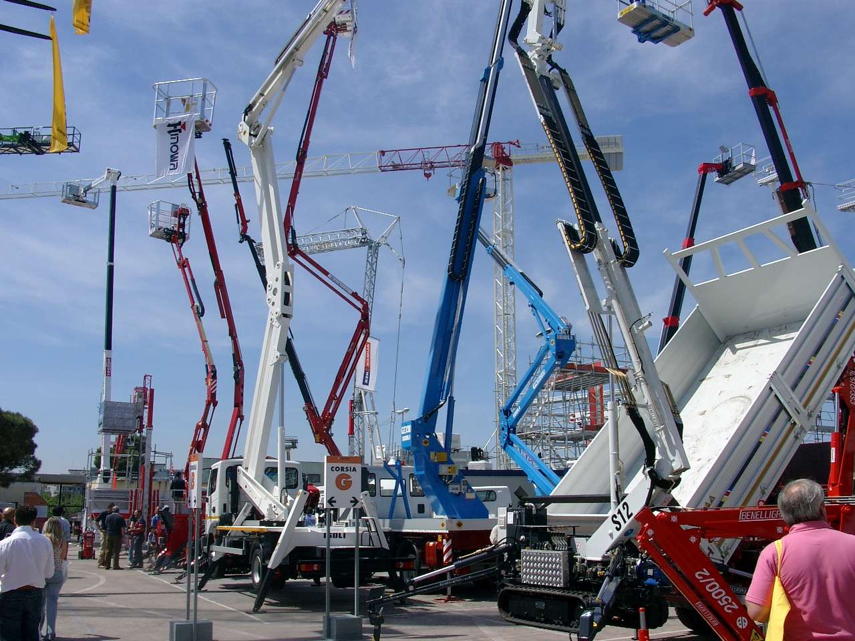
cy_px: 320
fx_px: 840
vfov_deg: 41.8
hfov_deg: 54.0
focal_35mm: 34
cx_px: 428
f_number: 5.6
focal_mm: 7.13
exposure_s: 1/603
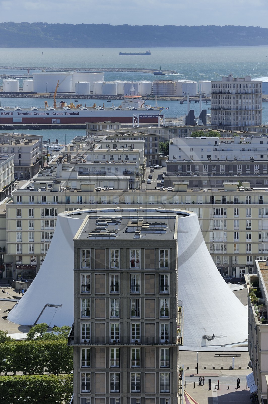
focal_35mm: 165
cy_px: 202
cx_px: 134
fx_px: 1846
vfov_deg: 12.5
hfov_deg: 8.3
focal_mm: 165
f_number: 11
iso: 200
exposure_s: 1/320
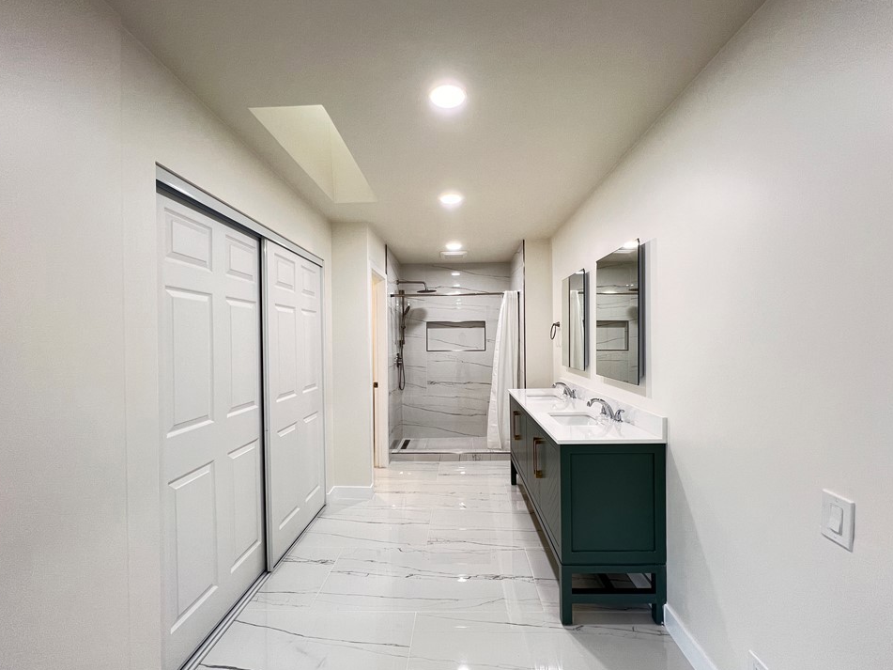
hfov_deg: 102.1
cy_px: 343
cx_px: 452
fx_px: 361
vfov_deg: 85.6
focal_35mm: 14
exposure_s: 1/60
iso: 160
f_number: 1.8
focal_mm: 1.57
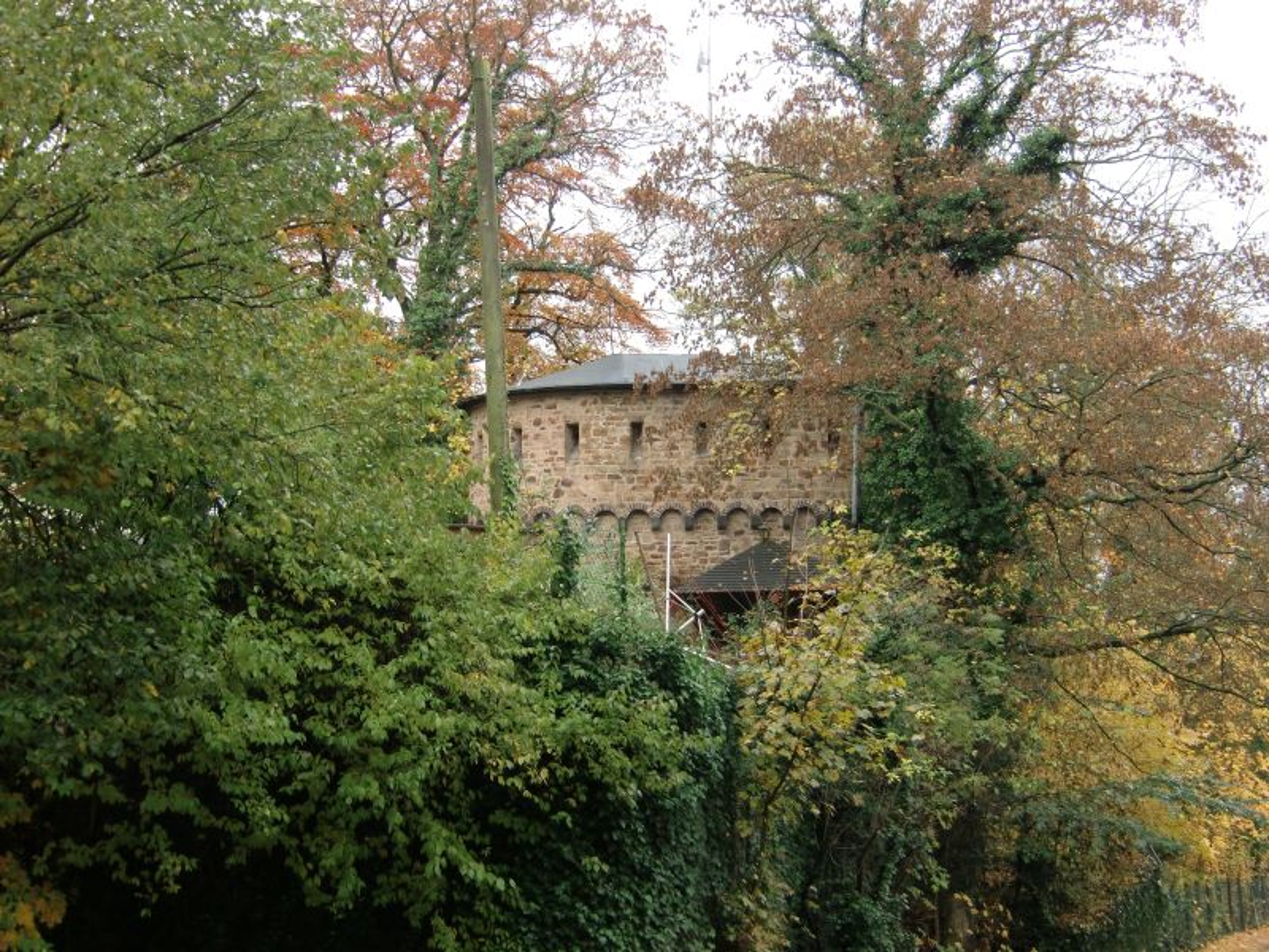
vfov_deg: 30.9
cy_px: 476
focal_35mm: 47
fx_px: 1723
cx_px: 634
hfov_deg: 40.4
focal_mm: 8.4
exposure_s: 1/60
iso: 160
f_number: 4
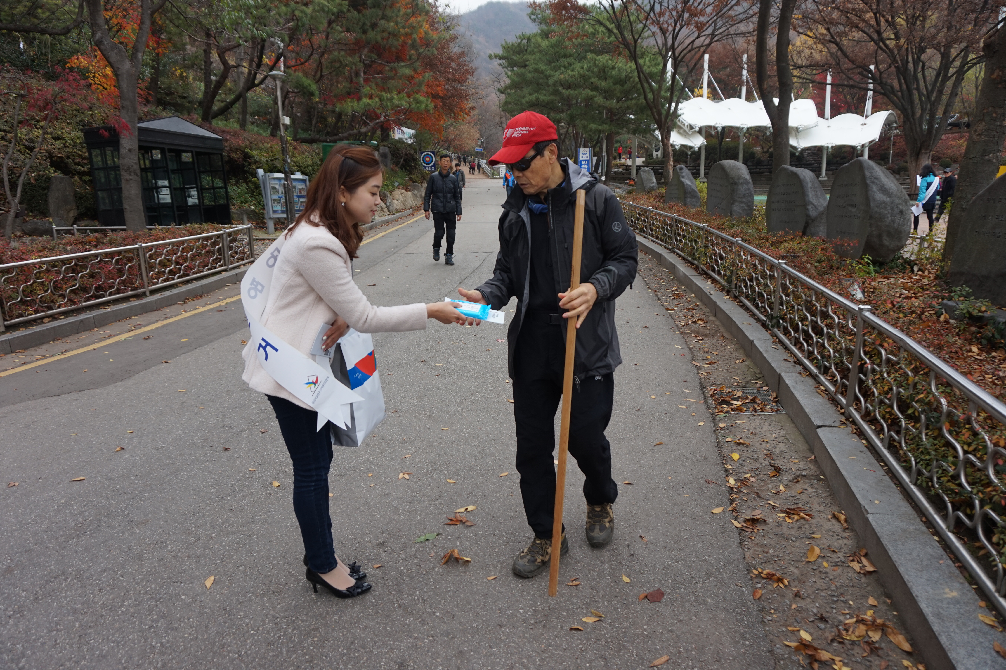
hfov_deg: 73.8
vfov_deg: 53.1
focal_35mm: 24
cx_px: 503
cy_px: 335
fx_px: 670
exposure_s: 1/160
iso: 160
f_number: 4
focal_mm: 16
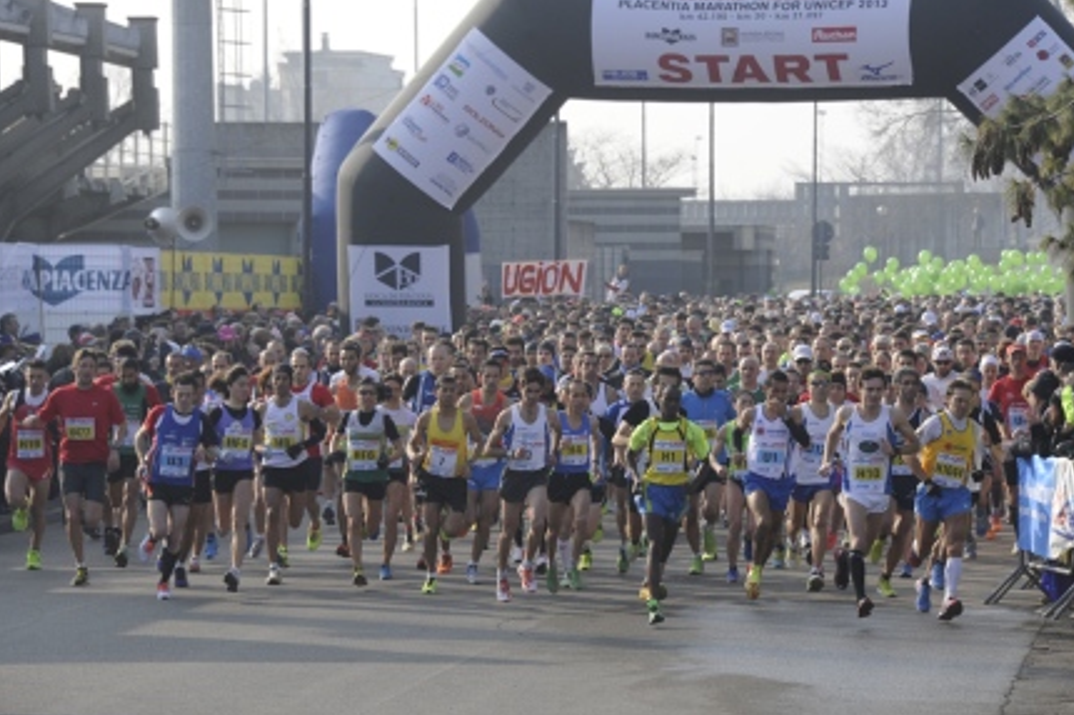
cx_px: 562
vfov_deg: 6.2
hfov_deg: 9.3
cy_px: 346
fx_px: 6588
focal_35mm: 221
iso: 500
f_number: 8
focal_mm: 190
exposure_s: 1/500
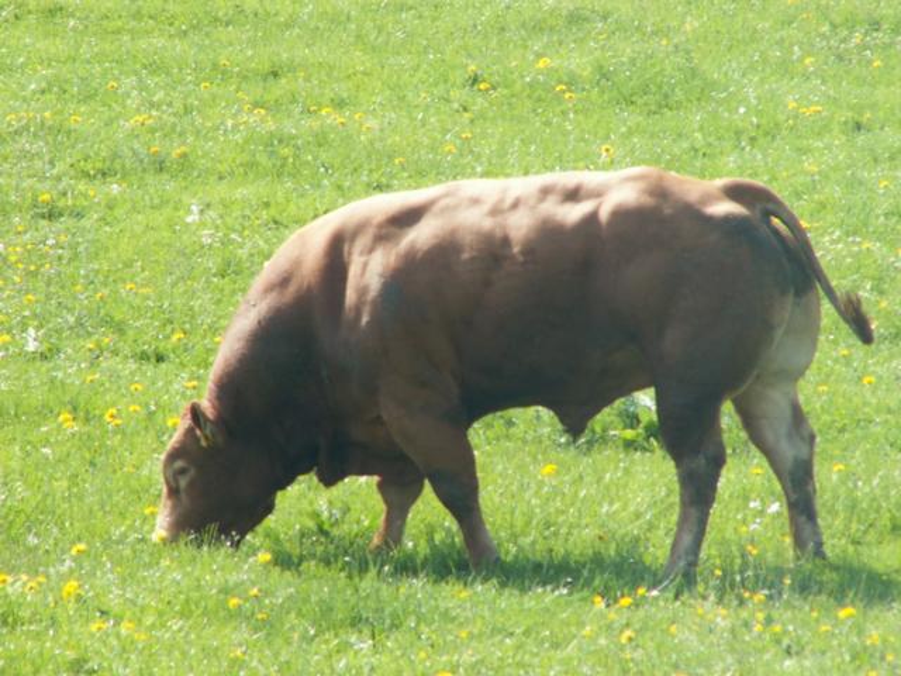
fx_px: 10932
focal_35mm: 420
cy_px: 338
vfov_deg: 3.5
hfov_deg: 4.7
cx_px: 450
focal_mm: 69.45
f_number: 5.6
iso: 50
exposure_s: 1/100
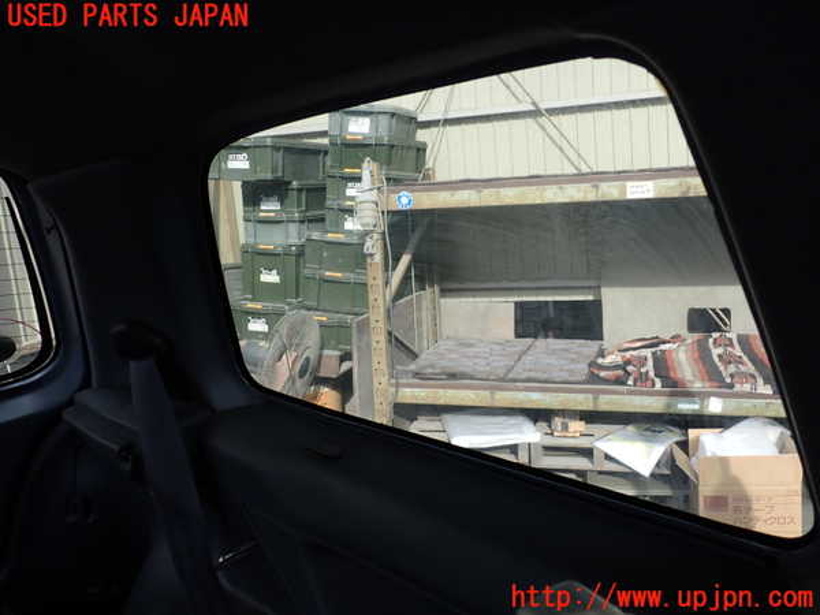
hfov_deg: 60.0
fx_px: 711
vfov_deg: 46.8
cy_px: 308
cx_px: 410
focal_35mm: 30
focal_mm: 5.4
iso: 100
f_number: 3.2
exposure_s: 1/200
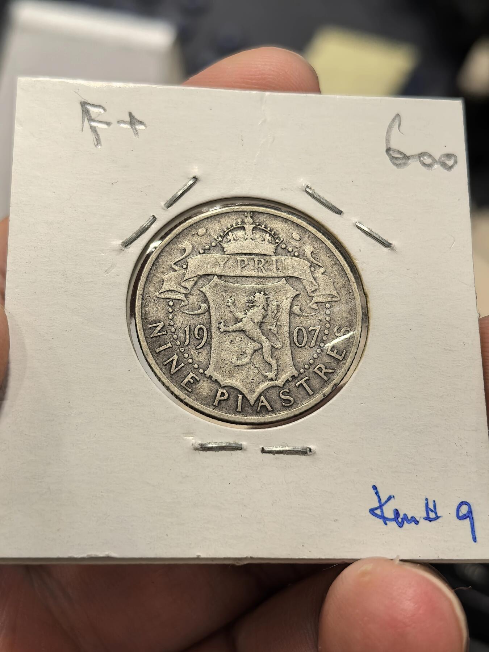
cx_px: 244
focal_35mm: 54
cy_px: 326
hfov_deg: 27.0
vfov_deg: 35.5
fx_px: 1017
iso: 320
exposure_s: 1/100
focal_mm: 6.98
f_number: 2
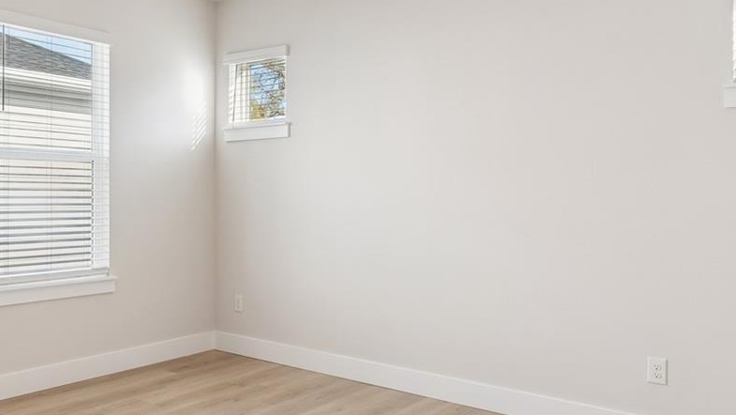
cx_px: 262
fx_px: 625
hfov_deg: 59.9
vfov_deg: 36.7
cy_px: 194
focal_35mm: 32
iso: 100
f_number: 7.1
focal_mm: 10
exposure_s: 1/8
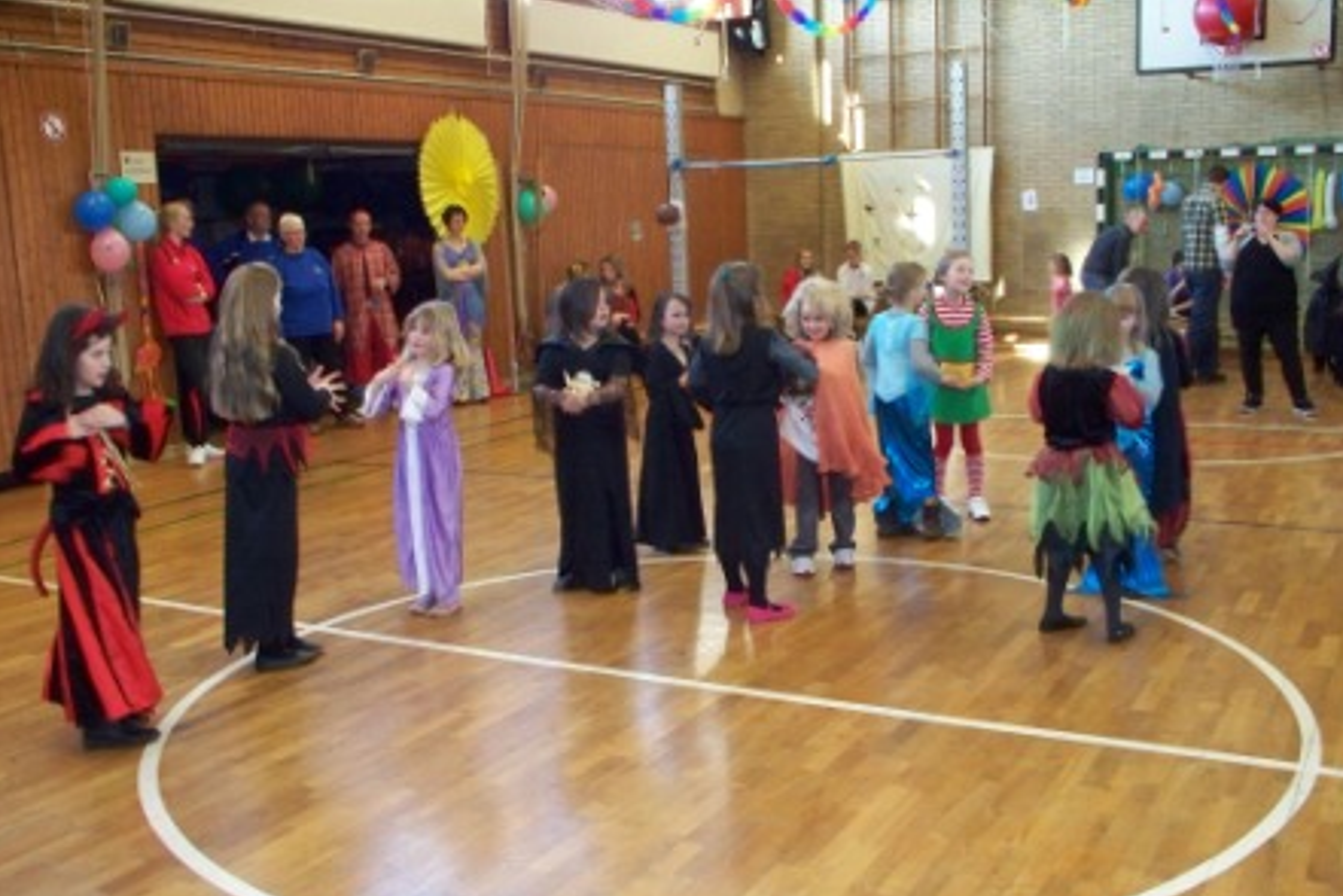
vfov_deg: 35.0
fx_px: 1418
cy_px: 509
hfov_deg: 50.7
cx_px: 673
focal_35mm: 38
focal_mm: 7.54
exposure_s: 1/60
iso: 400
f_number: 2.8
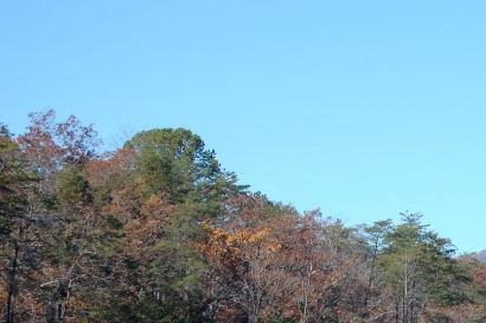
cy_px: 328
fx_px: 2426
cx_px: 568
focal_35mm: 180
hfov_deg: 11.2
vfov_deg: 7.6
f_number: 5.6
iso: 360
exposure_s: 1/500
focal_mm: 48
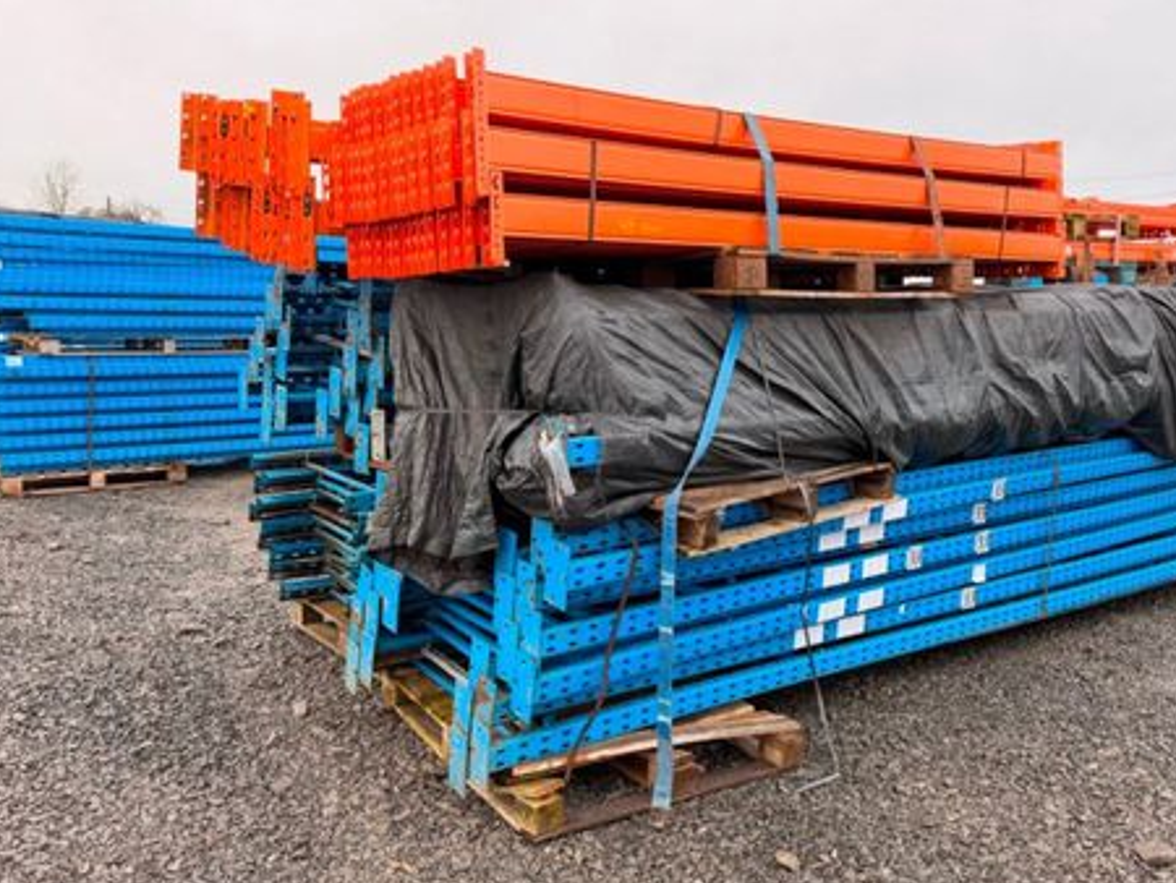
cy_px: 374
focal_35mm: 32
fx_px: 1088
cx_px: 682
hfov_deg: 56.5
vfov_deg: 44.1
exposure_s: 1/222
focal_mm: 6.76
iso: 80
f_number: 1.78
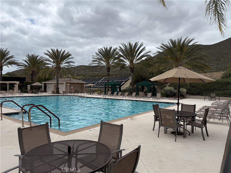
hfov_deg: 71.6
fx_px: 160
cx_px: 116
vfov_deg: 56.8
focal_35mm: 24
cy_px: 86
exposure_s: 1/7353
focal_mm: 6.76
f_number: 1.78
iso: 80
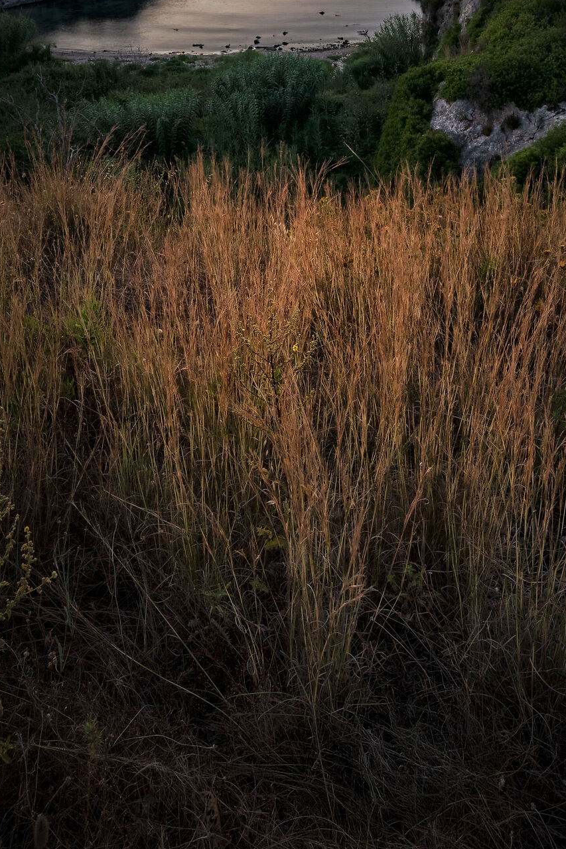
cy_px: 151
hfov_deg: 43.4
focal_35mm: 30
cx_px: 342
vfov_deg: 56.7
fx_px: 708
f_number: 10
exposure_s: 1/13
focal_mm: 16
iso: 250
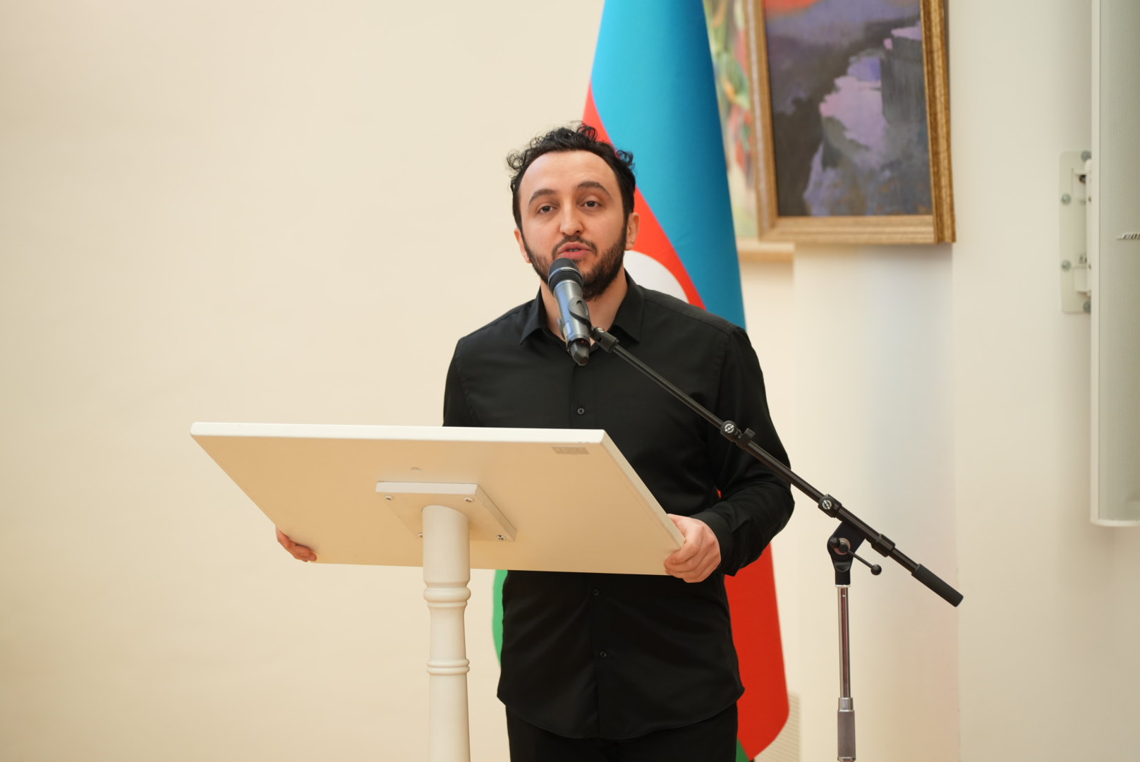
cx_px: 570
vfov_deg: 12.5
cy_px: 381
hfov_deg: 18.6
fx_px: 3486
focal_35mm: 110
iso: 1600
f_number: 3.2
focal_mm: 110
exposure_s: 1/160
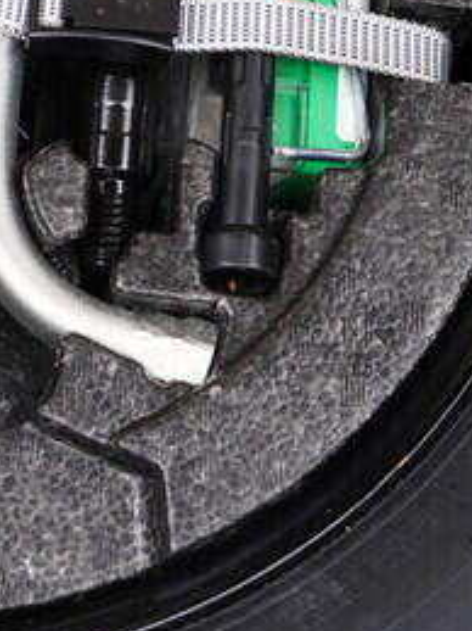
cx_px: -163
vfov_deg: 14.4
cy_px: 250
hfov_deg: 10.6
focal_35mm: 137
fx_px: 2493
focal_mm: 24
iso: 200
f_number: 2.8
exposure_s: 1/40
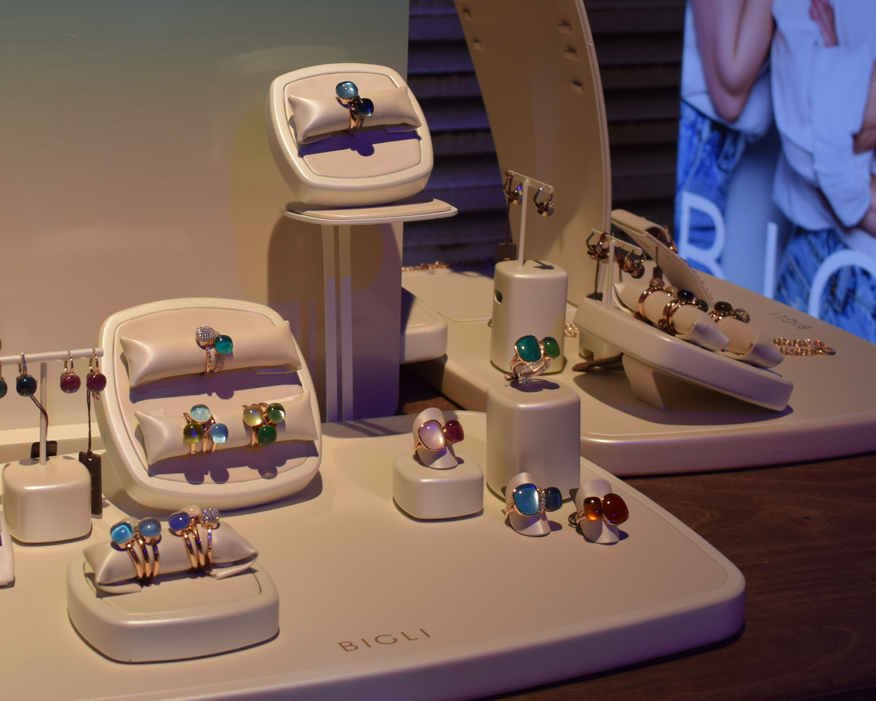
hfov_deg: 26.1
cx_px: 222
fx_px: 1867
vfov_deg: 21.0
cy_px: 153
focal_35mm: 72
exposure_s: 1/160
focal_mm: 26
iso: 400
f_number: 6.3
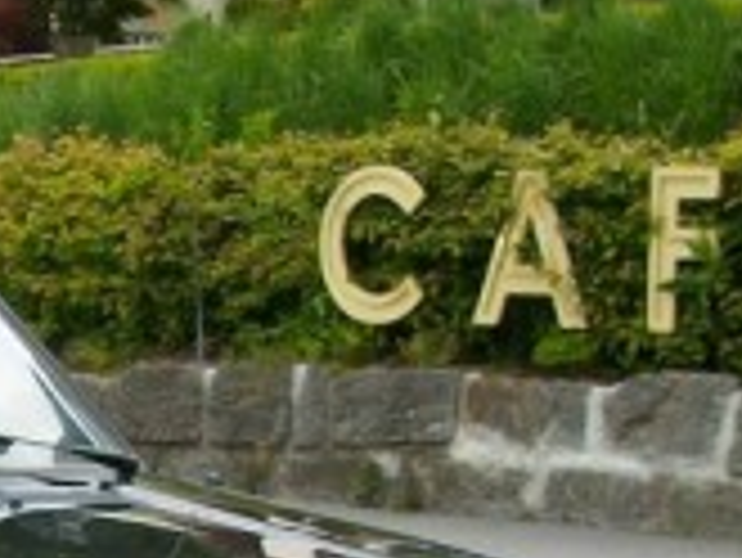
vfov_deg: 8.8
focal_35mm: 165
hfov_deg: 11.5
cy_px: 801
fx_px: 3539
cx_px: -373
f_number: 2.9
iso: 80
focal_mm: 5.7
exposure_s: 1/128
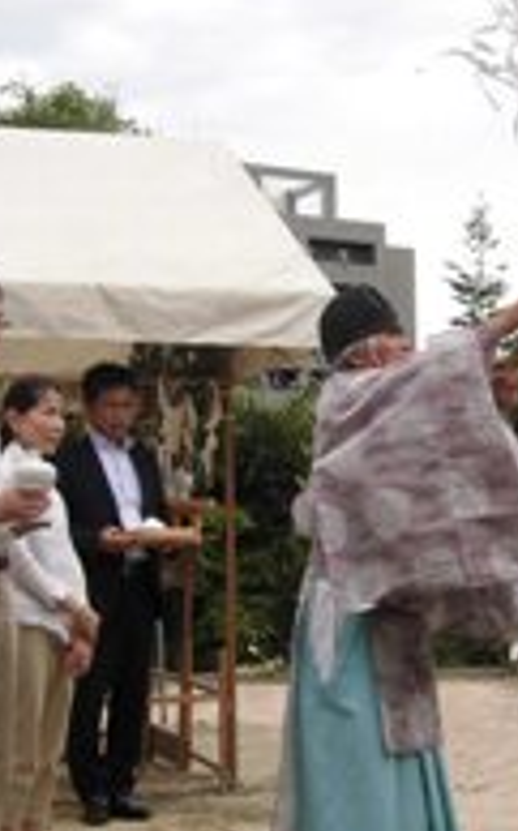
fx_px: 1629
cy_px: 480
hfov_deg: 17.9
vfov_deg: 28.6
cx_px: 439
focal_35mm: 72
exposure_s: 1/160
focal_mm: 4.7
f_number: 7.9
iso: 100
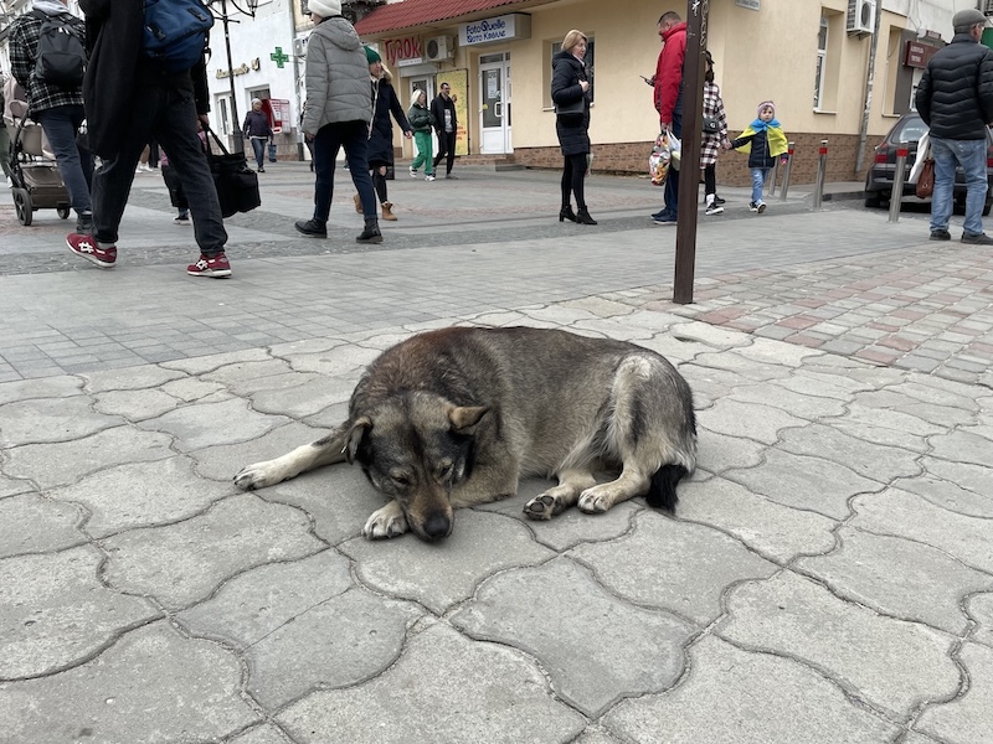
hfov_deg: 67.3
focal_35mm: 26
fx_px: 746
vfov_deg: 53.1
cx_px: 496
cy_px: 372
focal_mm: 4.2
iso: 32
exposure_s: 1/1490
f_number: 1.6
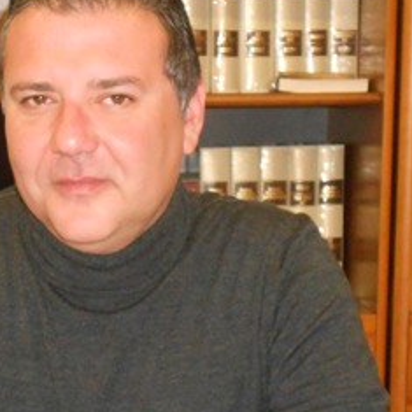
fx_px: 1508
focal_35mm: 112
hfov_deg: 15.5
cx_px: 128
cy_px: 247
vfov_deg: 15.5
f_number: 5.3
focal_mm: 11.8
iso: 800
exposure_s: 1/60
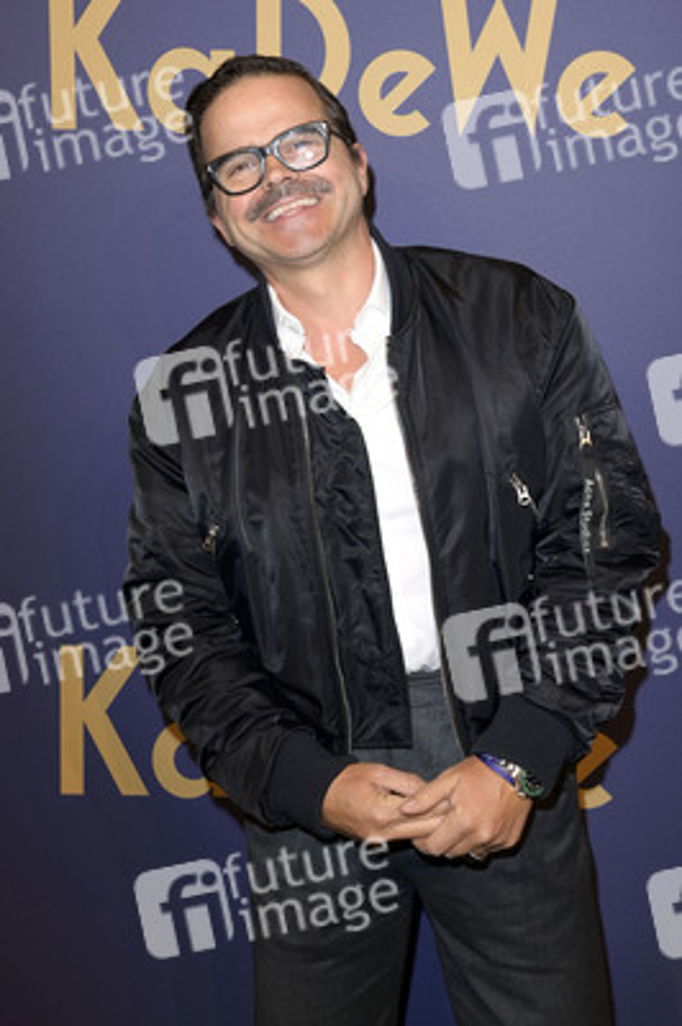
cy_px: 513
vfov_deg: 41.1
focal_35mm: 48
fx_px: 1366
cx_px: 341
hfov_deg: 28.0
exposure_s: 1/250
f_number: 5
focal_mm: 48
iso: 500
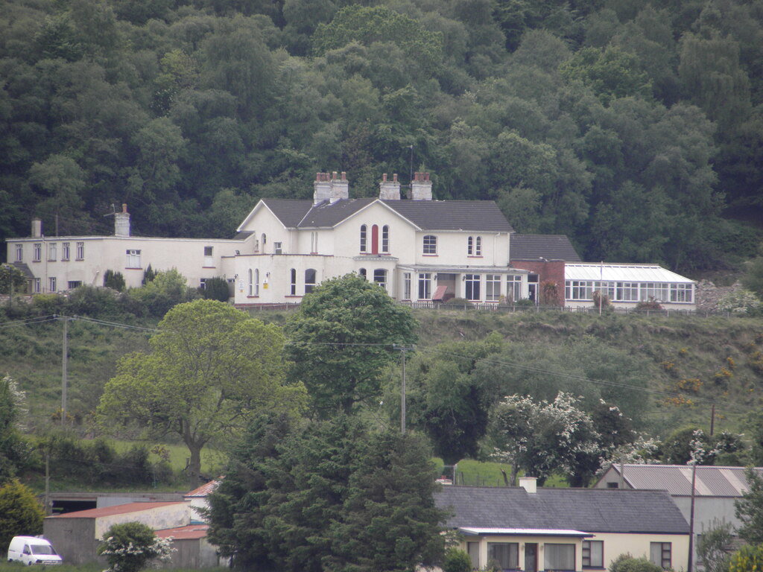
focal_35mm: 619
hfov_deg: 3.2
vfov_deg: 2.4
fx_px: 13644
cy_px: 286
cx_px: 382
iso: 125
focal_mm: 110.22
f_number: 5
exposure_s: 1/200
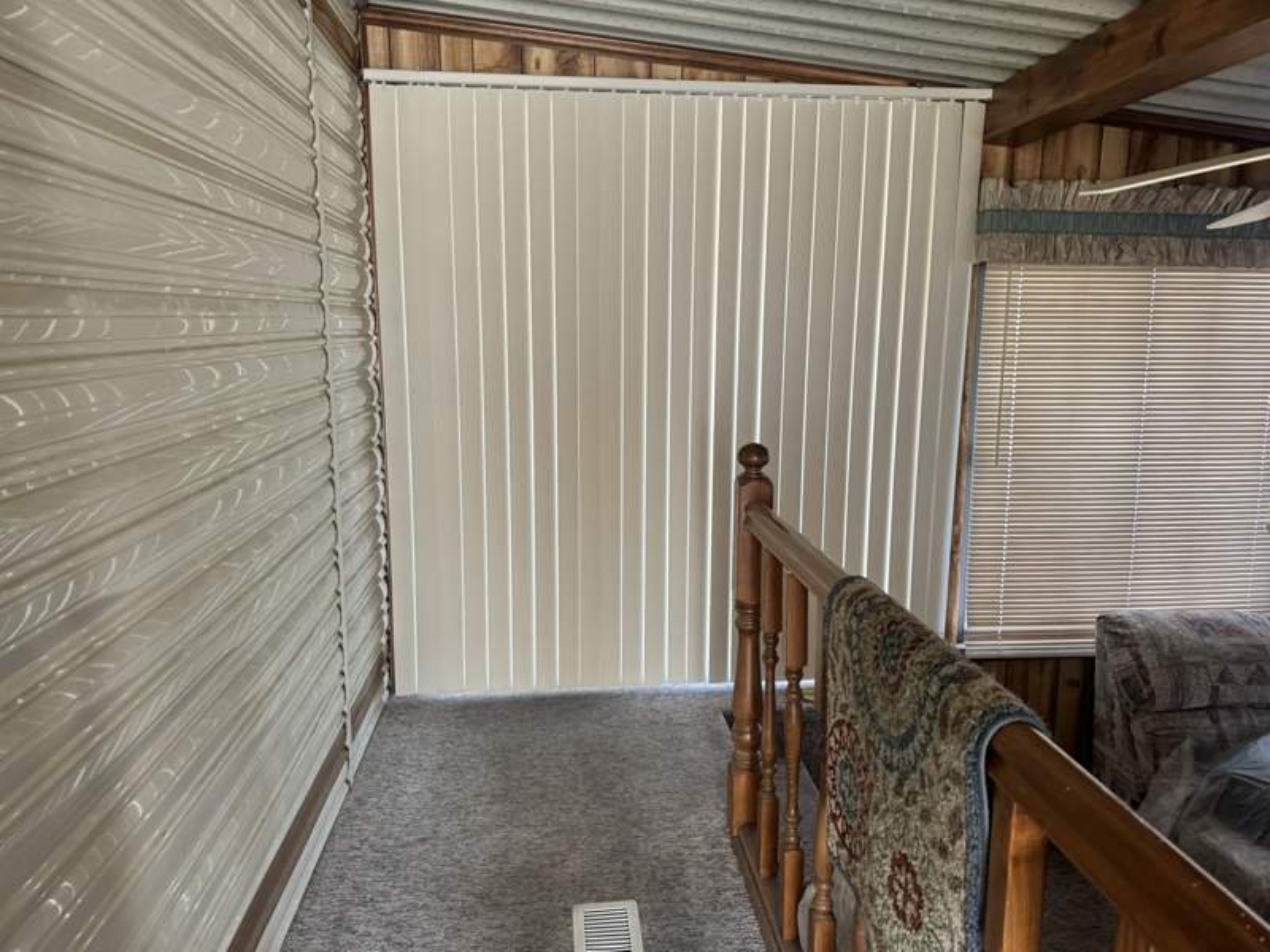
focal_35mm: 24
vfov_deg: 56.8
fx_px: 881
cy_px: 476
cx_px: 635
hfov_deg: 71.6
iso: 200
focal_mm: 6.76
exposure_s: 1/81
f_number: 1.78
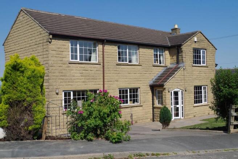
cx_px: 119
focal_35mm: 42
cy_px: 80
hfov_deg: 46.4
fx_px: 278
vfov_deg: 31.9
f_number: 8
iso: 100
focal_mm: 28.13
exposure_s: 1/320
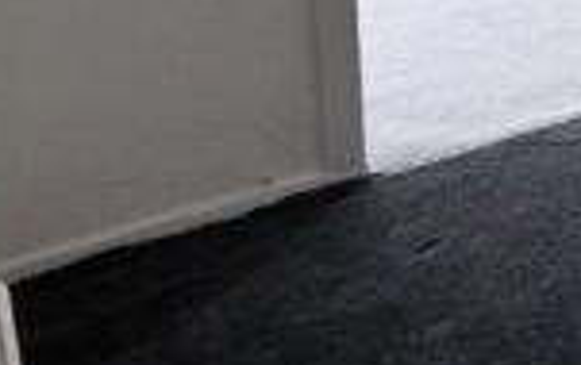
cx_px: 1099
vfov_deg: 11.5
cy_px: -459
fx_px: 1555
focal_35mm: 98
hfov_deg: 16.8
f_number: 1.78
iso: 200
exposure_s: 1/121
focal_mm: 6.76
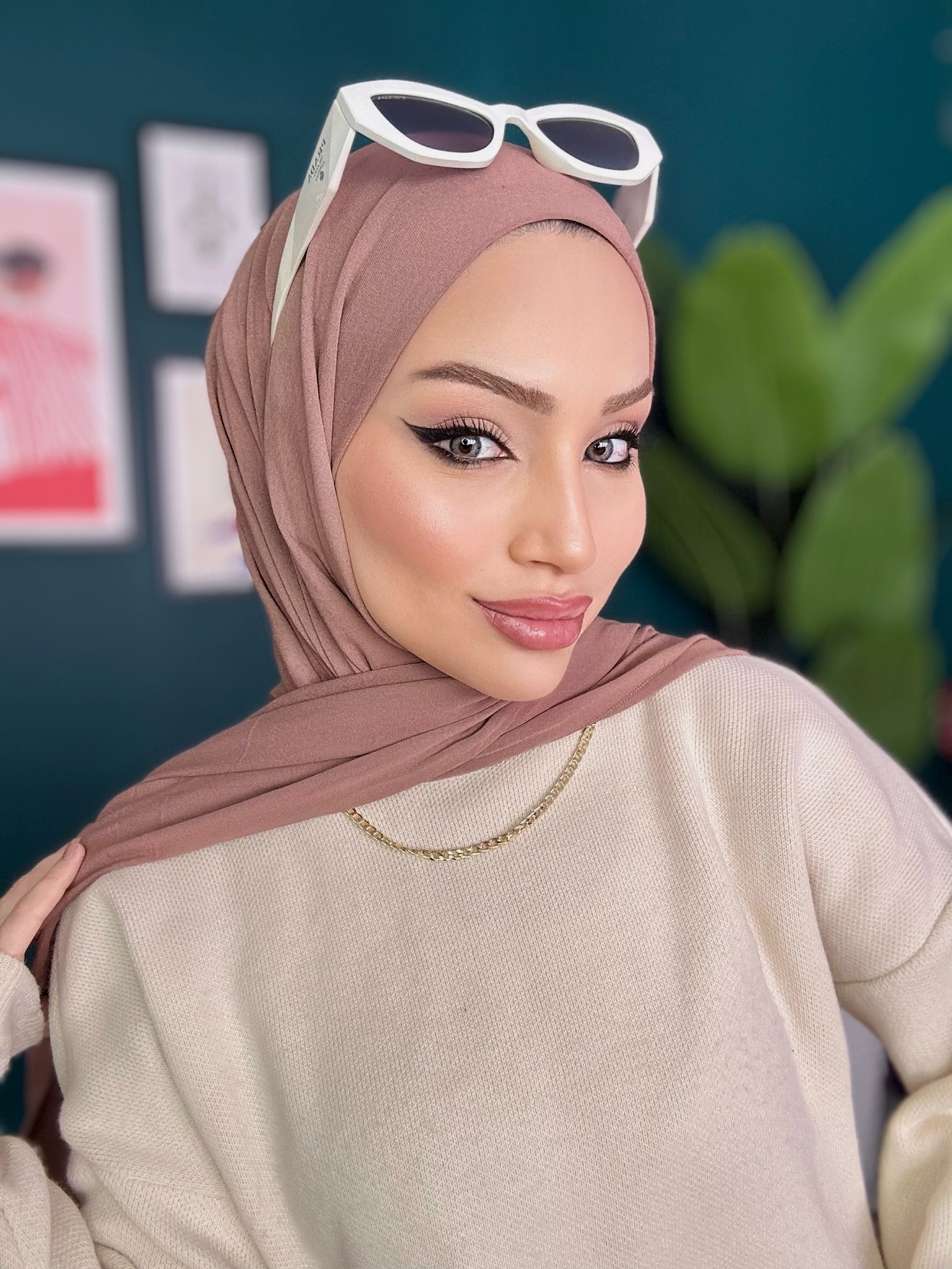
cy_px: 634
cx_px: 476
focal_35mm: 30
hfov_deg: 46.8
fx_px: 1100
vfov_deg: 60.0
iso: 80
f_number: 1.9
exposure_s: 1/120
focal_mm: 2.69
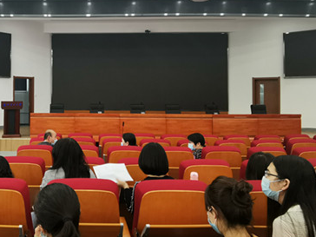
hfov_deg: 59.3
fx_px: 256
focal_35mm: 28
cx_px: 71
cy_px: 88
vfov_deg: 49.2
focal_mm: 2.26
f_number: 2.2
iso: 200
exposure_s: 1/40
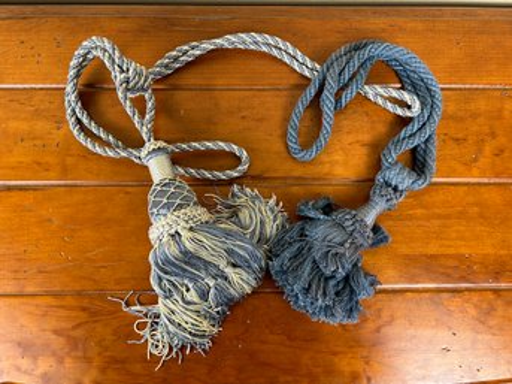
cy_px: 192
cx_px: 256
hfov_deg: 67.3
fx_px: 384
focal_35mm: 26
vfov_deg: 53.0
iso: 125
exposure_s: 1/120
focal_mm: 5.7
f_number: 1.5
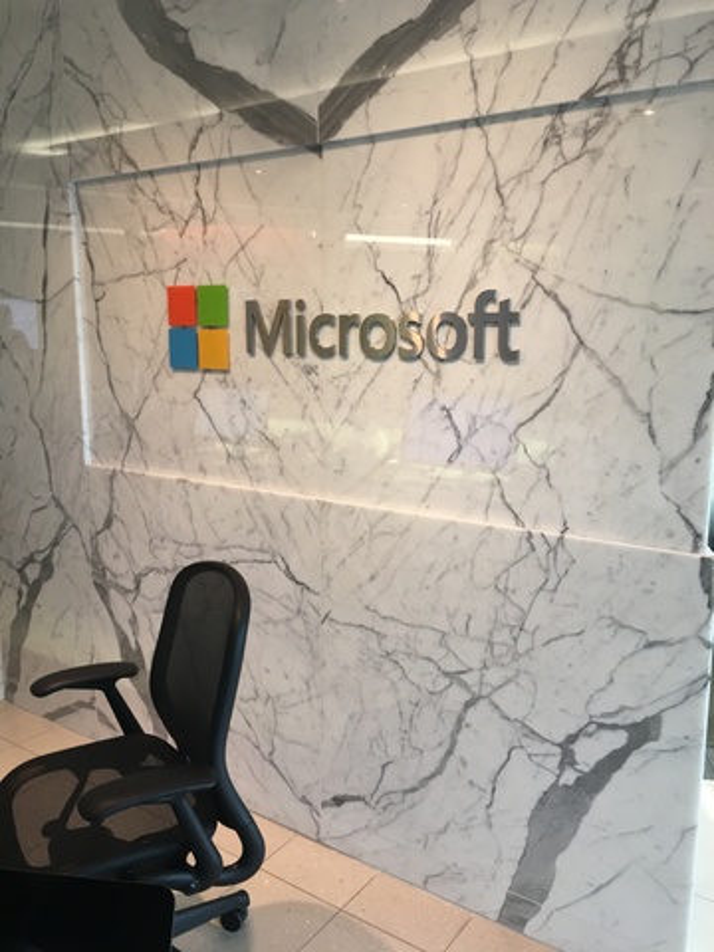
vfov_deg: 61.7
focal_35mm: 29
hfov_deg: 48.2
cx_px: 357
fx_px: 798
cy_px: 476
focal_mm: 4.15
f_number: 2.2
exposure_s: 1/15
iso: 25
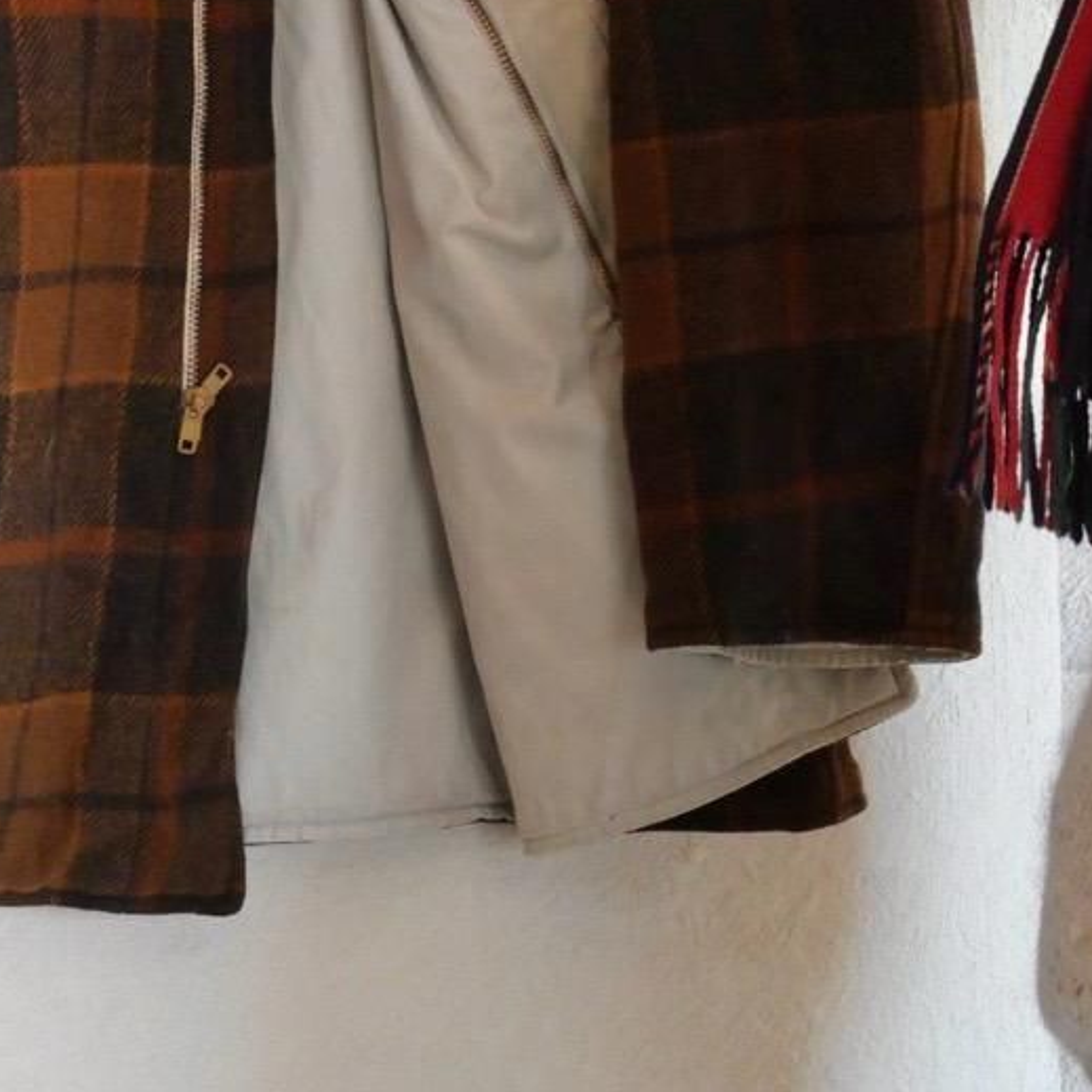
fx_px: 7780
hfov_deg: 8.0
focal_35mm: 218
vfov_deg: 7.9
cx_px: 370
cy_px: -250
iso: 2000
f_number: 3.9
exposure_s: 1/125
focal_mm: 50
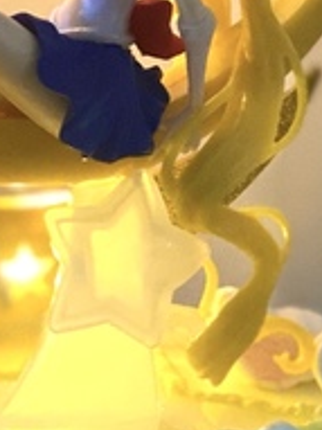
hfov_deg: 6.8
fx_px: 2707
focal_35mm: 218
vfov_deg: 9.1
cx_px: -7
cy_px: 263
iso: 400
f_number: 2
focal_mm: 6
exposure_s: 1/40
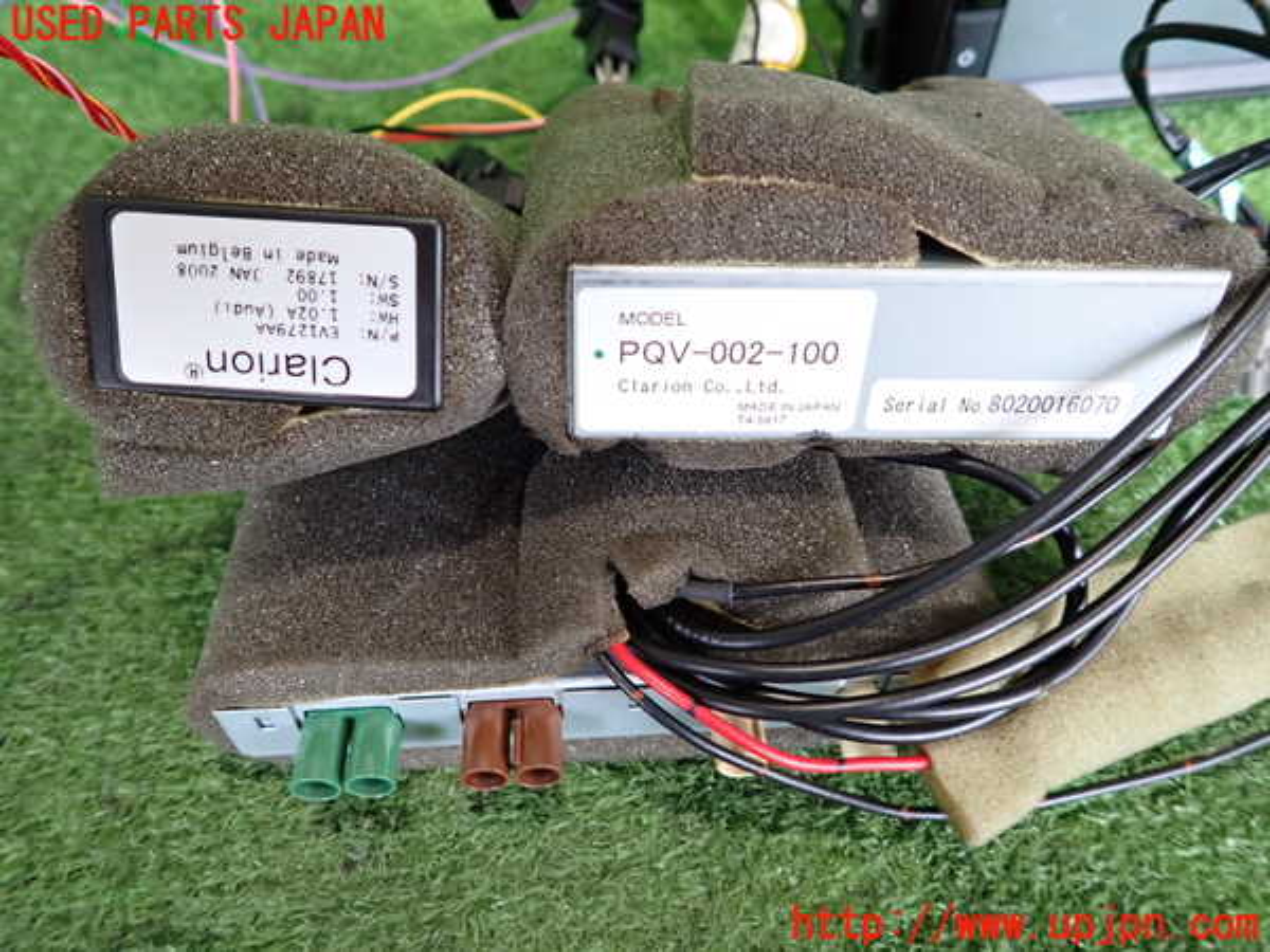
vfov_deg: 54.9
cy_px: 476
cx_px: 635
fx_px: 917
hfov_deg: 69.4
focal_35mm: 25
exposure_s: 1/30
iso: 400
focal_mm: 4.5
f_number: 2
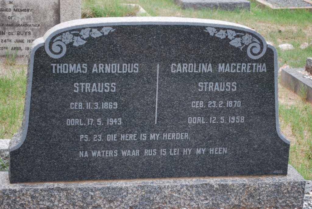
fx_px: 716
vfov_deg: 16.6
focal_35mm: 82
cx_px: 156
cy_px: 104
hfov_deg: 24.6
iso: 180
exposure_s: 1/125
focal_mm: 55
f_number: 5.6
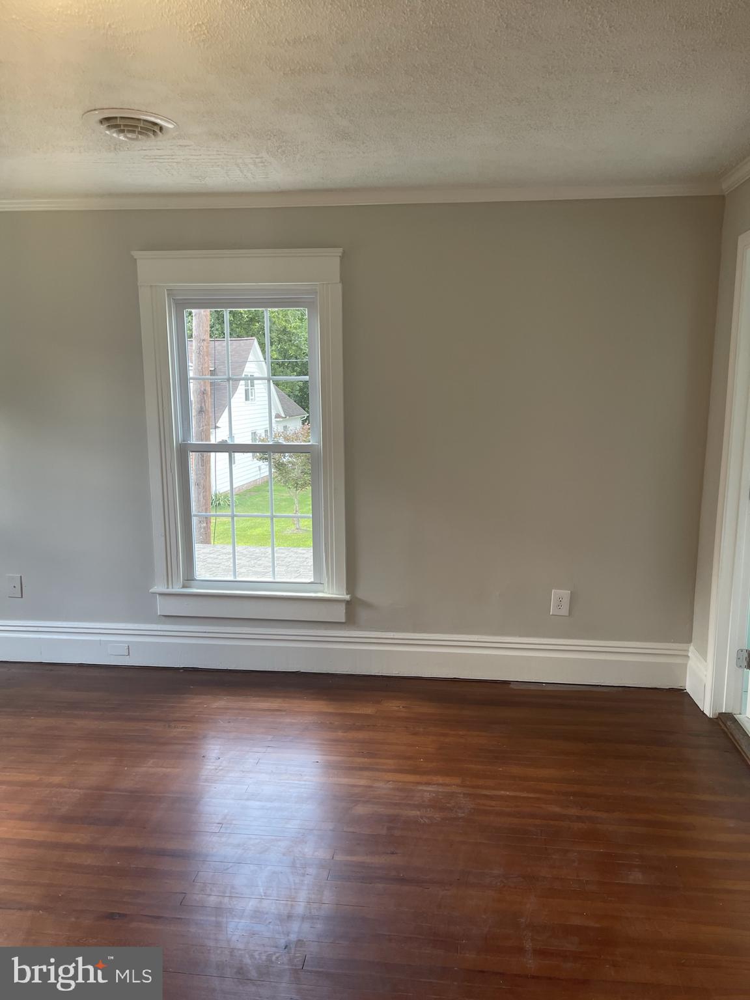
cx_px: 375
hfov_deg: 53.1
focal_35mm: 26
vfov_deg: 67.3
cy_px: 500
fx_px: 751
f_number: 1.6
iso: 80
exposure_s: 1/120
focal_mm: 5.1
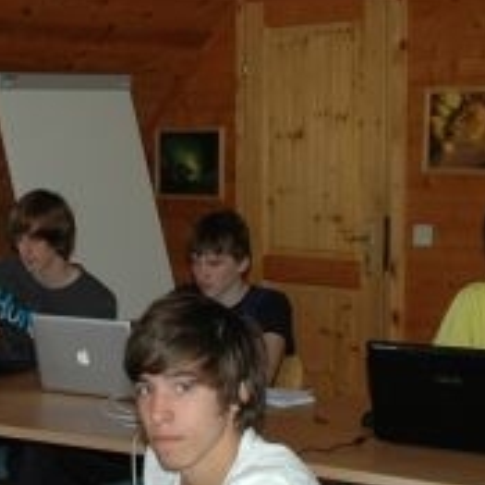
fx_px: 1522
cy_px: 269
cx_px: 116
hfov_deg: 18.0
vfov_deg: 18.1
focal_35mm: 96
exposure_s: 1/60
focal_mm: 24
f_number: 4
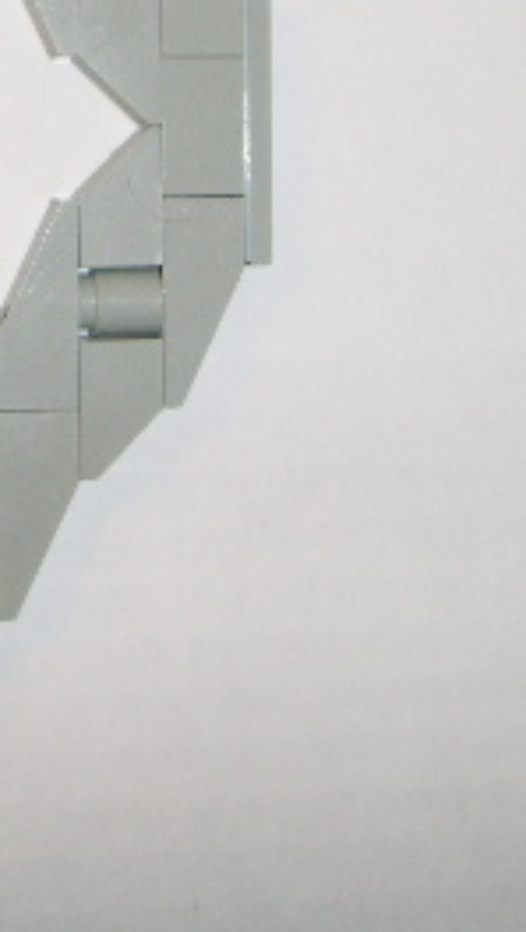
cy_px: 106
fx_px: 2547
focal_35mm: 103
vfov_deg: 20.3
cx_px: -113
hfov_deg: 11.5
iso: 100
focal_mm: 6.6
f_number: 3.5
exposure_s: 1/45
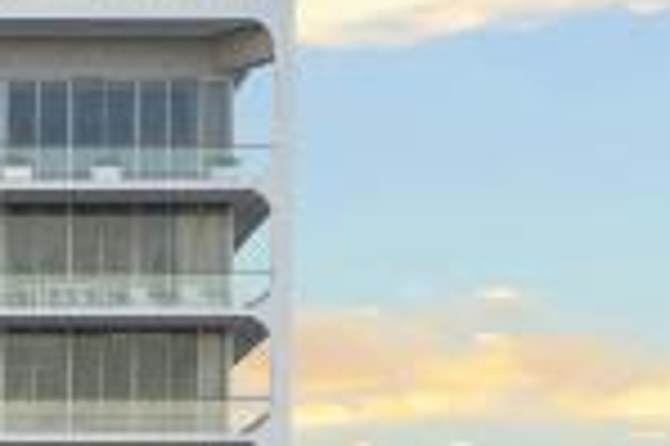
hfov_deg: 9.3
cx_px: -234
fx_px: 4034
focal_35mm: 217
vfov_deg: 5.9
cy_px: 1343
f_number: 5
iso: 100
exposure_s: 1/8
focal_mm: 14.45
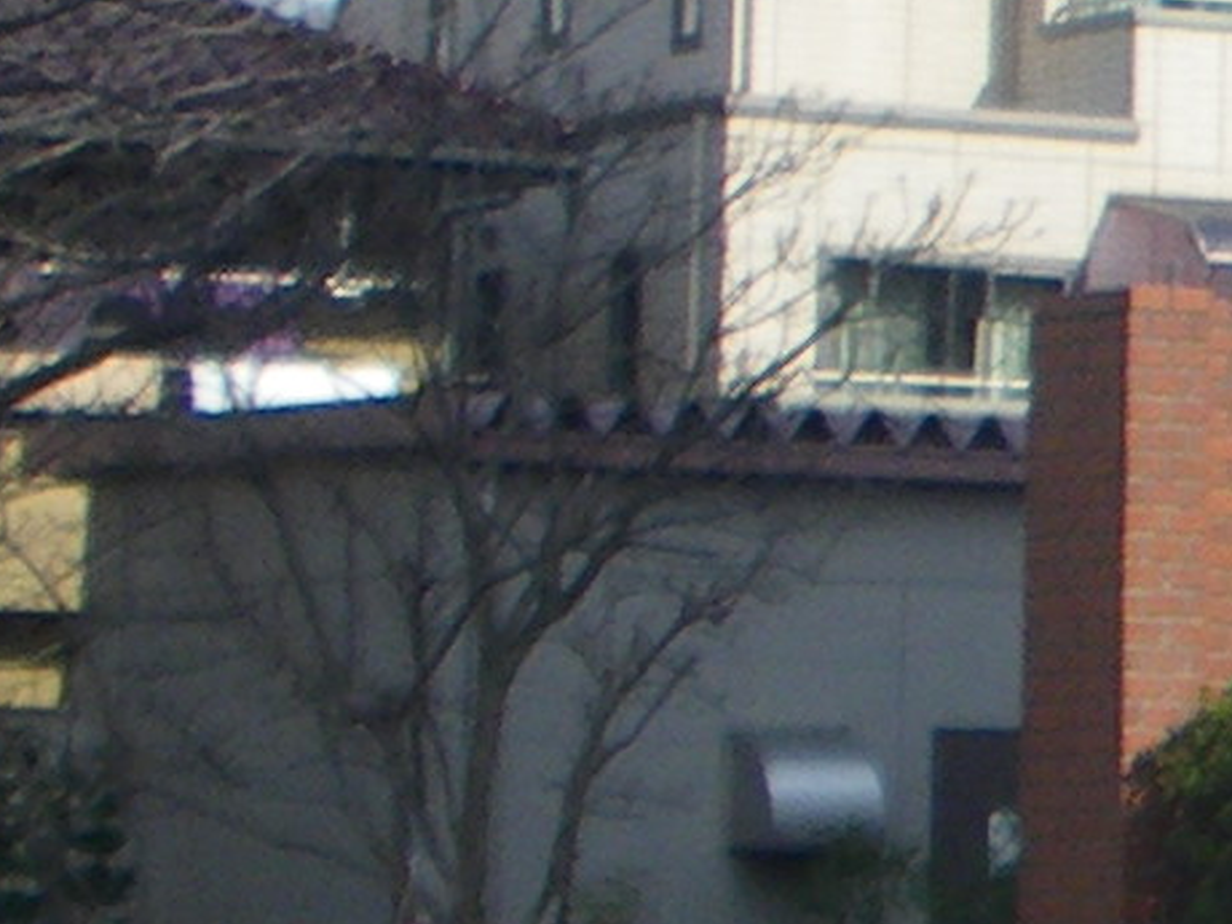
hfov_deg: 7.4
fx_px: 7901
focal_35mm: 222
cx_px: 4205
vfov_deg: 6.7
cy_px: 281
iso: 50
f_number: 4.2
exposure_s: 1/250
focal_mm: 5
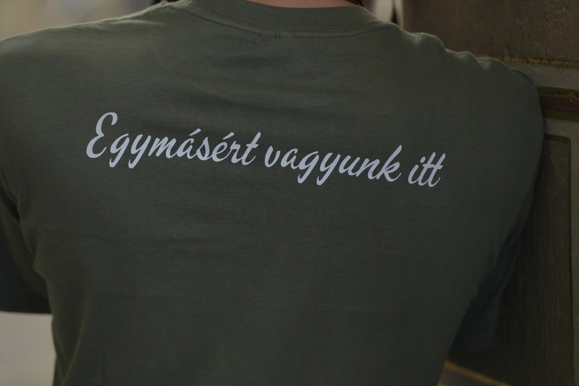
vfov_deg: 8.8
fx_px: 2509
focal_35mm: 156
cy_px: 193
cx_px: 290
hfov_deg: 13.2
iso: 4000
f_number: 3.5
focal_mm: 156
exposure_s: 1/160
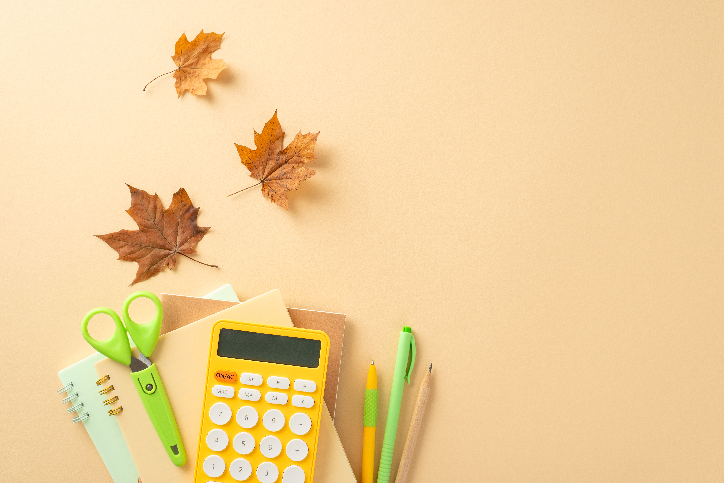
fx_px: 1006
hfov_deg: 39.6
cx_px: 362
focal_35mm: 50
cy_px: 242
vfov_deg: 27.0
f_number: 8
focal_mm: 50
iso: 100
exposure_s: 1/125
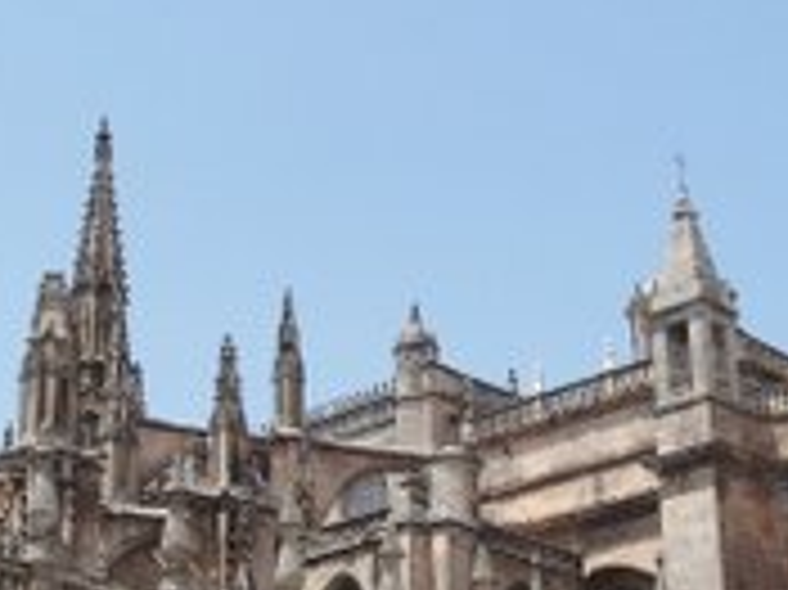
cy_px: 504
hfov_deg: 25.2
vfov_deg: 18.9
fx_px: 1752
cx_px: 257
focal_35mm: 77
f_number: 3.5
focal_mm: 6
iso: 100
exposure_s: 1/800
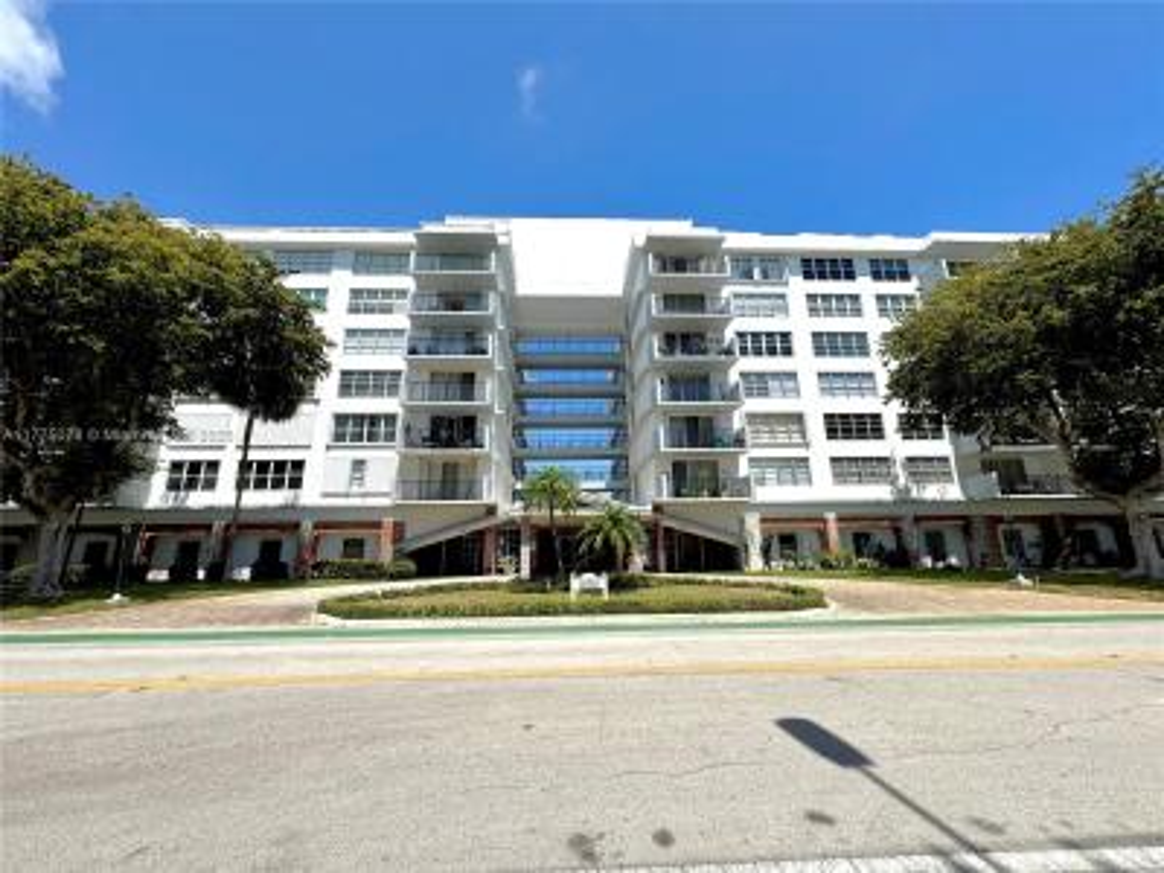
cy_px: 436
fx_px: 471
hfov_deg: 102.1
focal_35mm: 14
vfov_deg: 85.7
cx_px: 582
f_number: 2.2
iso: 50
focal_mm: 2.22
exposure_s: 1/2874
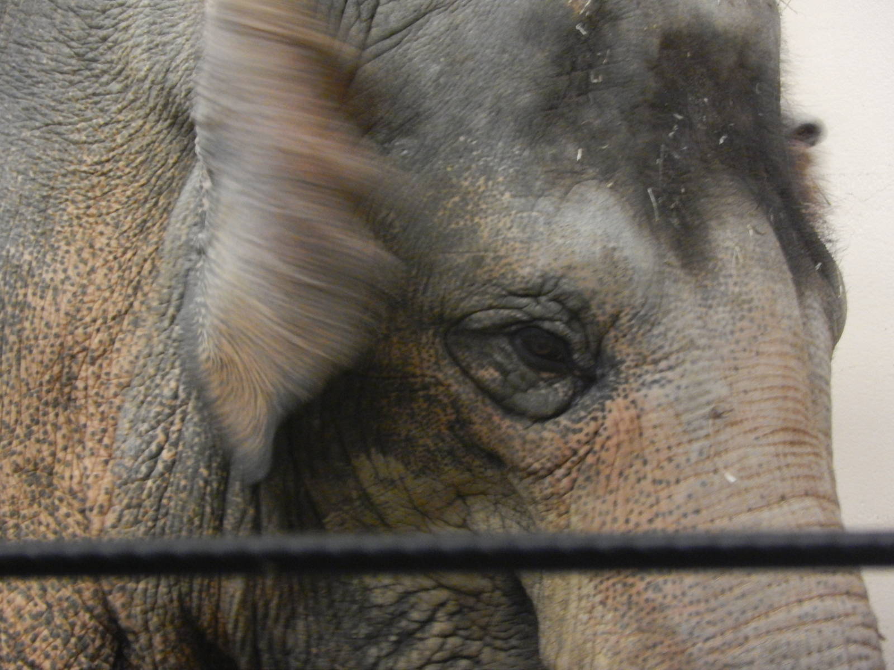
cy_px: 335
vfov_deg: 4.2
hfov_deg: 5.7
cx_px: 447
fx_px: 9039
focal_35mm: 350
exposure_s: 1/15
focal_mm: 62.2
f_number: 5.7
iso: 800
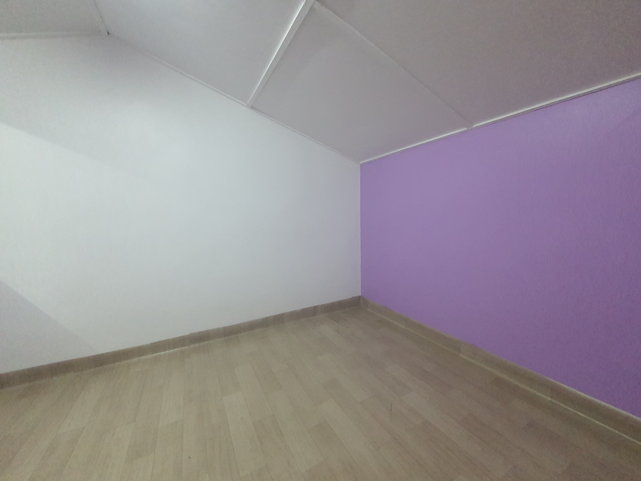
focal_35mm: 13
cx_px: 320
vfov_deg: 89.9
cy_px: 240
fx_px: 241
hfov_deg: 106.2
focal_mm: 1.8
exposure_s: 1/33
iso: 400
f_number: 2.2
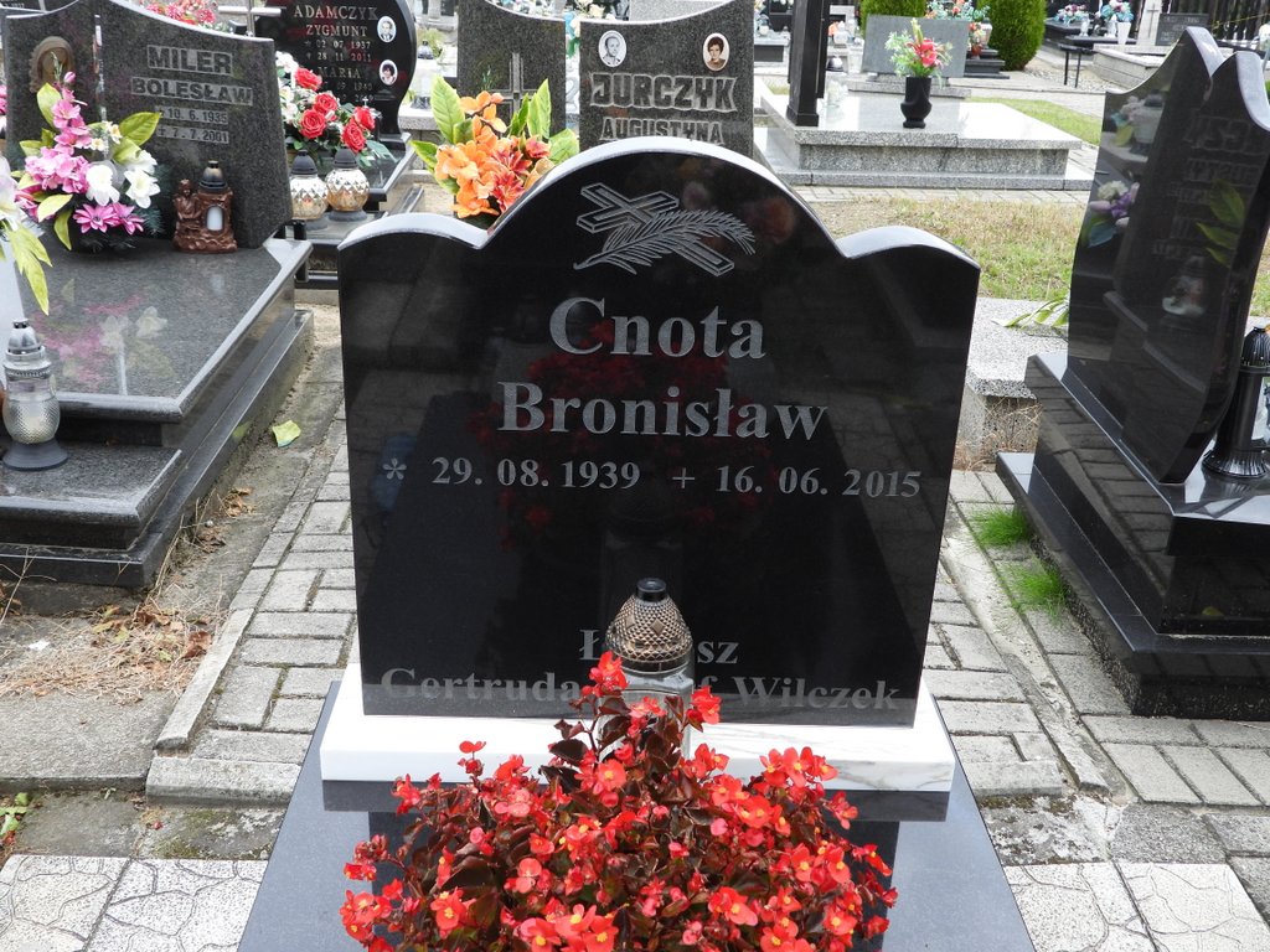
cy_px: 476
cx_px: 635
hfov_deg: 52.6
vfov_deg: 40.7
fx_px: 1284
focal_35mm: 35
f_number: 3.2
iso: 100
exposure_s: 1/160
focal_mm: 6.3
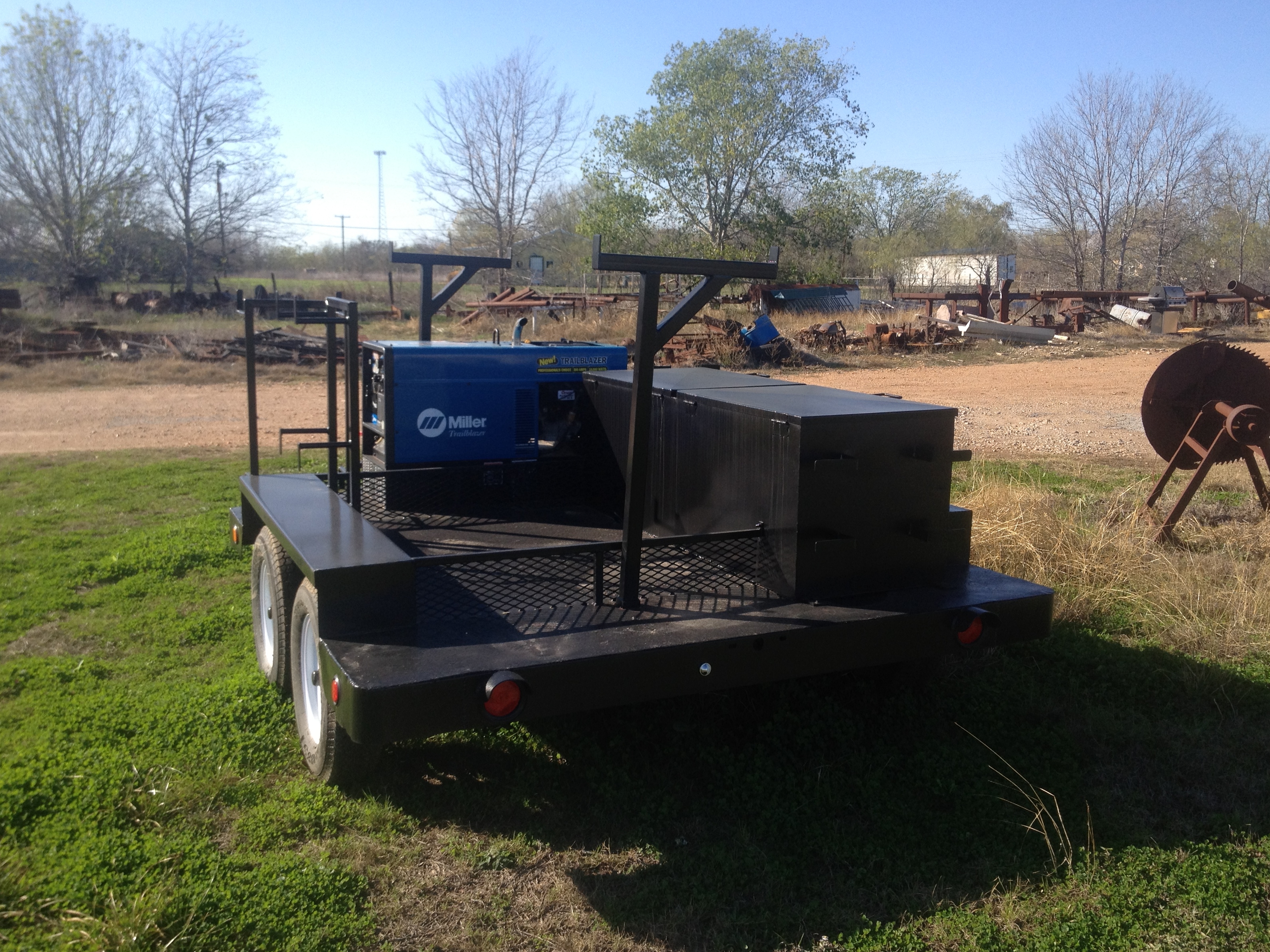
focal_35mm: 36
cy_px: 479
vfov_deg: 39.7
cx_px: 640
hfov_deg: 51.4
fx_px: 1321
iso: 64
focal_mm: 4.28
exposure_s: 1/935
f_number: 2.4
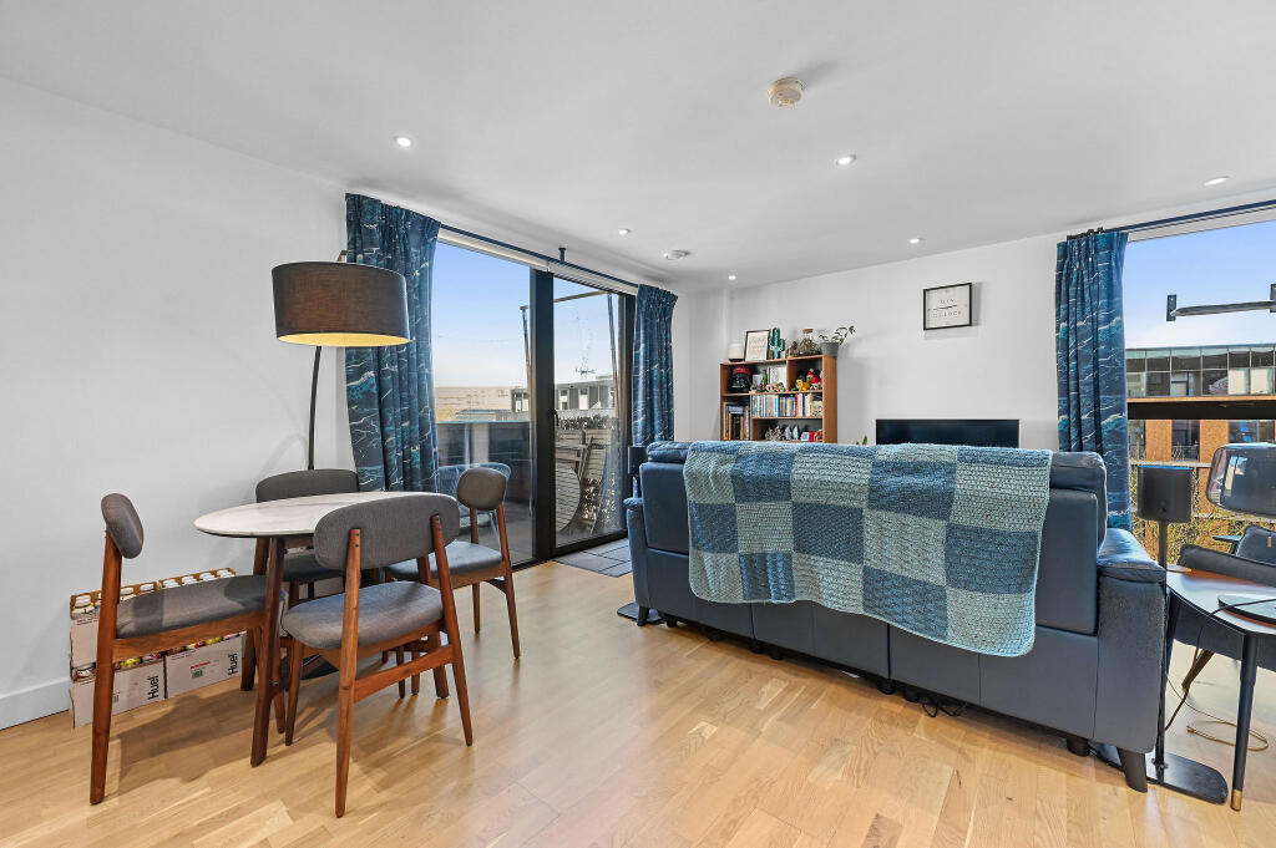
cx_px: 638
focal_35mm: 14
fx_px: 496
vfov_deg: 81.1
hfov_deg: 104.3
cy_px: 424
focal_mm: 14
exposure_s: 1/1.67
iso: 400
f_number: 8
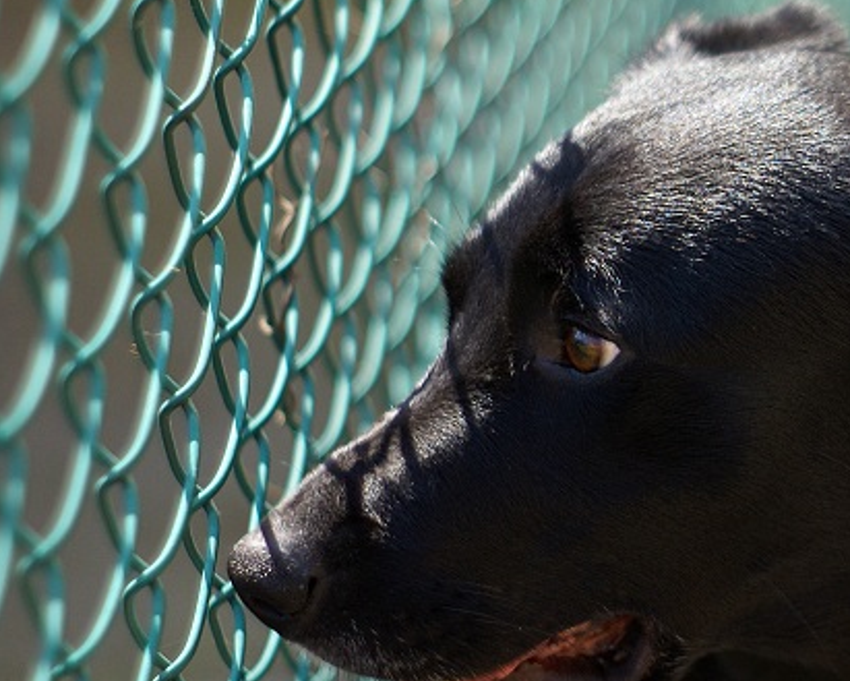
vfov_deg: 9.3
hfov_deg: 11.5
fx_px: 4177
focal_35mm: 166
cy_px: 226
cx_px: 864
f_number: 1.7
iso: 100
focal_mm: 50
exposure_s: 1/1600
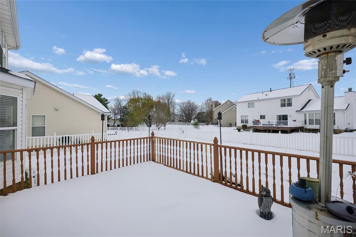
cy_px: 118
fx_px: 138
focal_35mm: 14
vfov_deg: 81.1
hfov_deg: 104.3
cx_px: 178
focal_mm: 14
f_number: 8
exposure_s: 1/1600
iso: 400
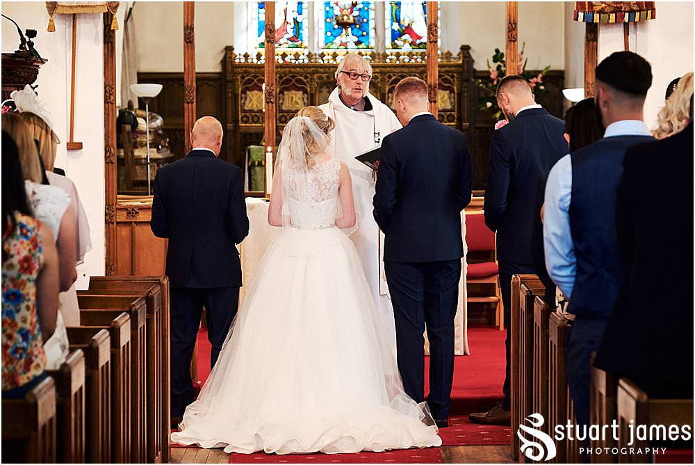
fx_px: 2530
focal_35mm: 131
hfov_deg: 15.6
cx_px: 348
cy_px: 232
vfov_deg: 10.5
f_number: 3.6
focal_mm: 87.1
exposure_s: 1/125
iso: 3200
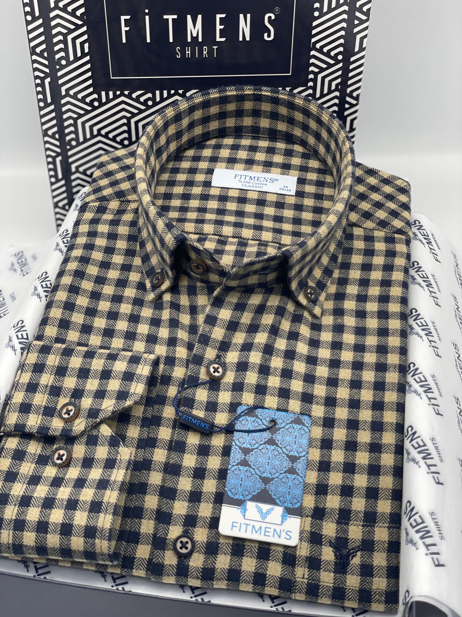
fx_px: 925
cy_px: 308
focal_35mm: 52
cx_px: 231
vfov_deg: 36.8
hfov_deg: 28.0
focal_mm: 6
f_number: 2
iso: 40
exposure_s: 1/100
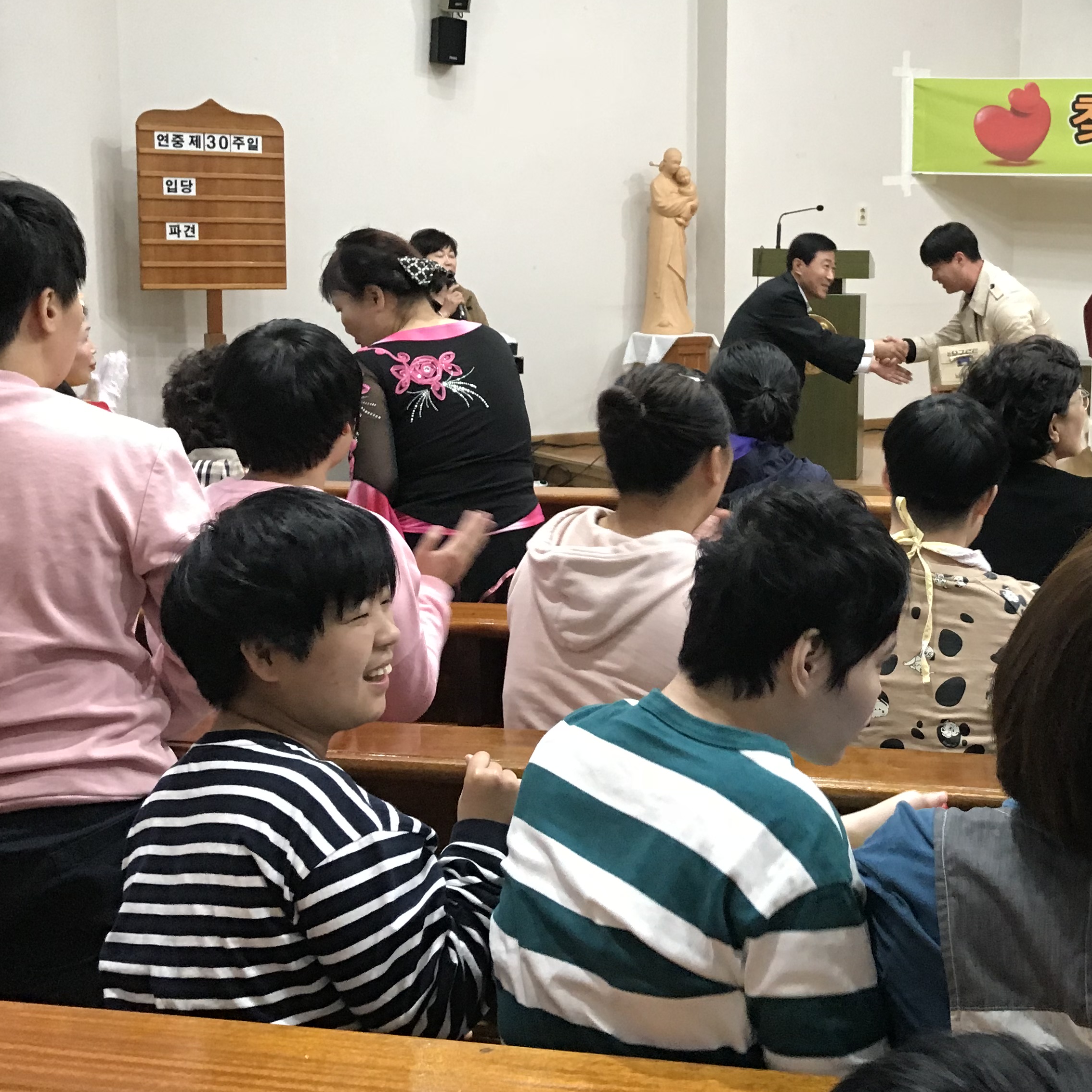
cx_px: 801
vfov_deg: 38.2
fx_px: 1570
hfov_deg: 37.5
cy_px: 454
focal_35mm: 44
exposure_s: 1/30
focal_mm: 3.99
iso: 125
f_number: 1.8
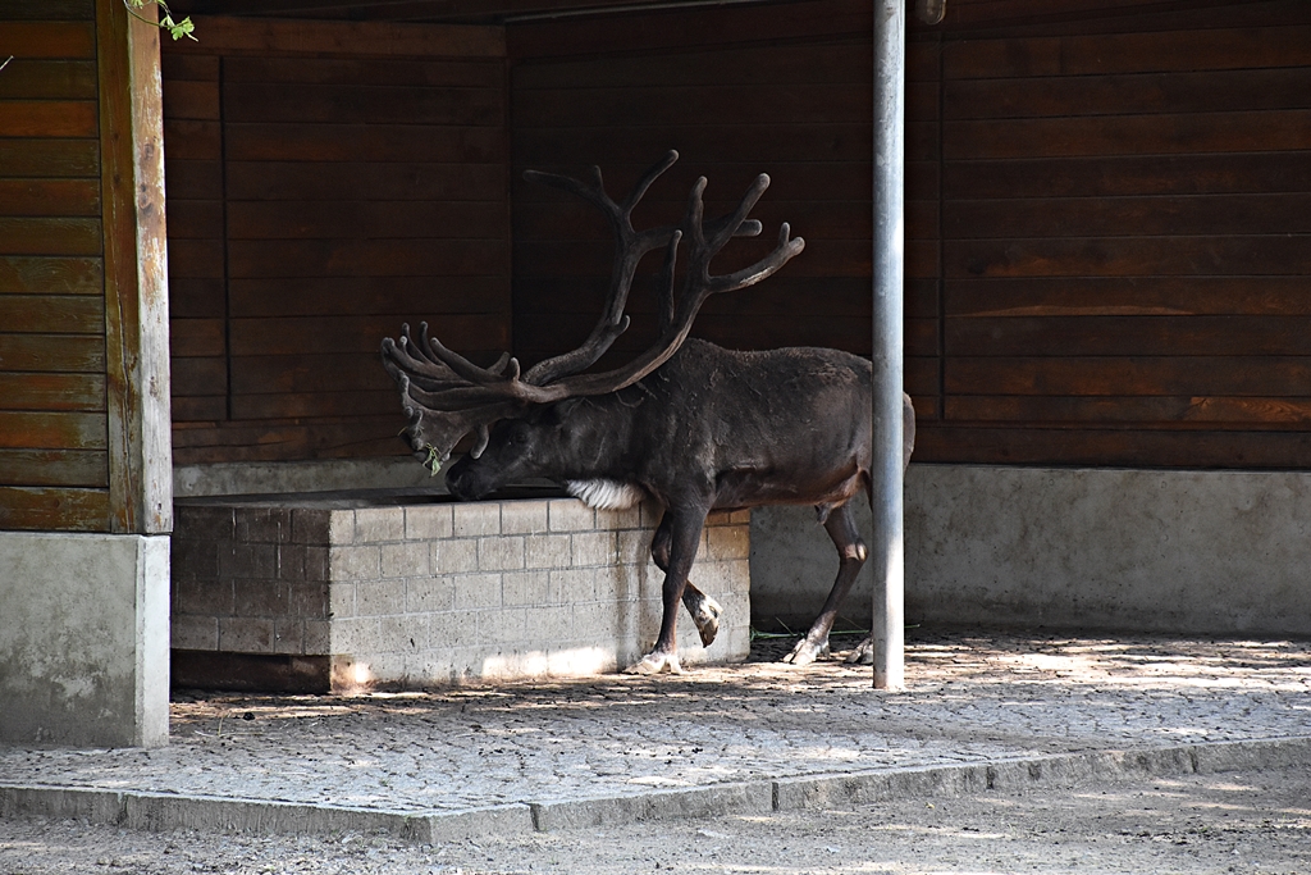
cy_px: 438
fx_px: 7648
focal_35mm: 210
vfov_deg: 6.5
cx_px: 656
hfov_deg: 9.8
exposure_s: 1/500
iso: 1400
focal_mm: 140
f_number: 5.6
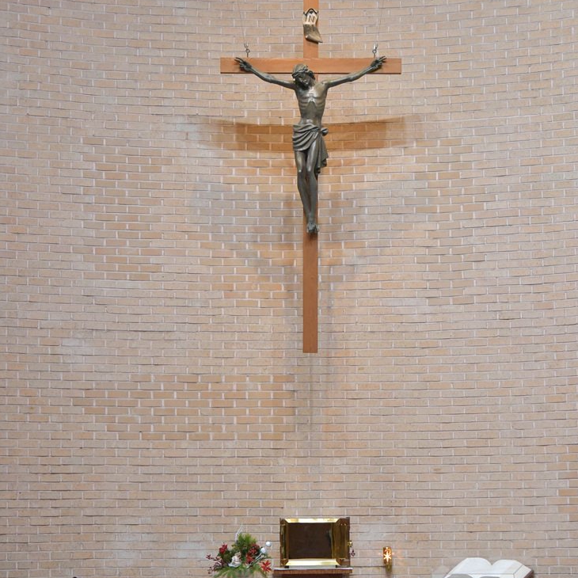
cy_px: 247
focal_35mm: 173
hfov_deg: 10.1
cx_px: 290
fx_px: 3268
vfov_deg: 10.1
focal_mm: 135
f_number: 5.6
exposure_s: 1/200
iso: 5600
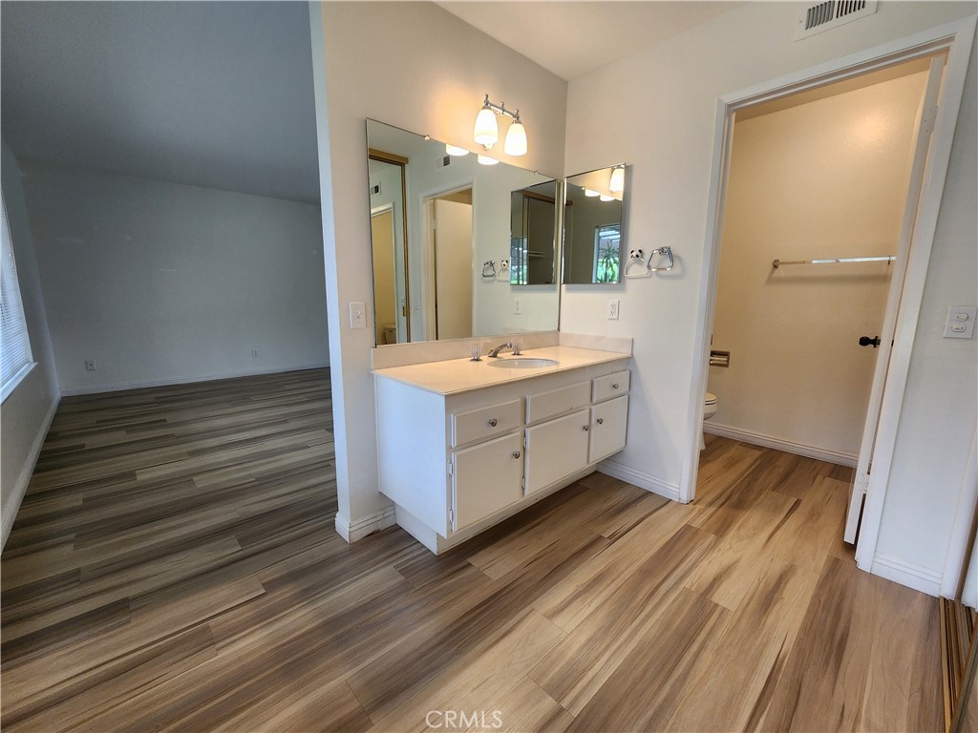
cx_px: 489
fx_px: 367
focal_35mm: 13
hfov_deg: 106.2
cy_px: 366
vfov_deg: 89.9
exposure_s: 1/60
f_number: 2.2
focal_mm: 2.2
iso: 160
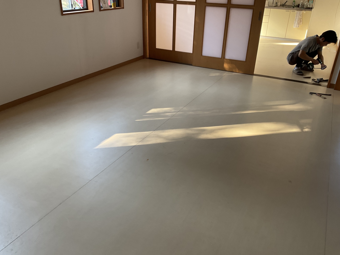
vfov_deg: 48.2
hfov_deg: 61.7
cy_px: 128
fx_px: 285
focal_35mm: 29
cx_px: 170
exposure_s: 1/122
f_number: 1.8
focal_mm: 3
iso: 50
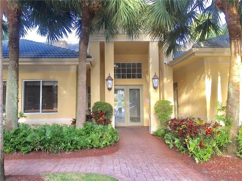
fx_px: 203
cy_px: 90
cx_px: 121
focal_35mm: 29
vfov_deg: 48.2
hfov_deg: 61.7
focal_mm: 4.15
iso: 40
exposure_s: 1/120
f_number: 2.2
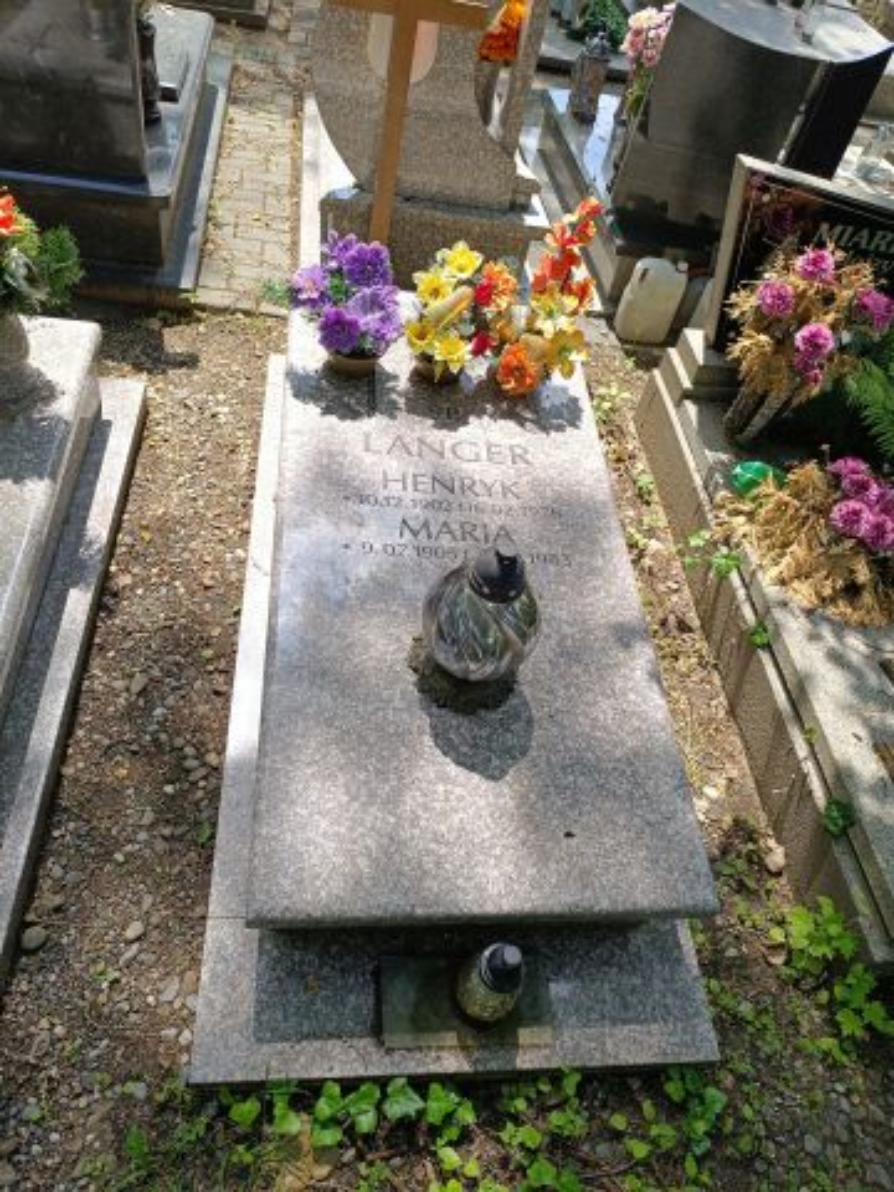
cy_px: 596
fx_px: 826
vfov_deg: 71.6
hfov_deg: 56.8
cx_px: 447
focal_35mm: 24
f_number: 1.65
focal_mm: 6.14
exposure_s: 1/201
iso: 50
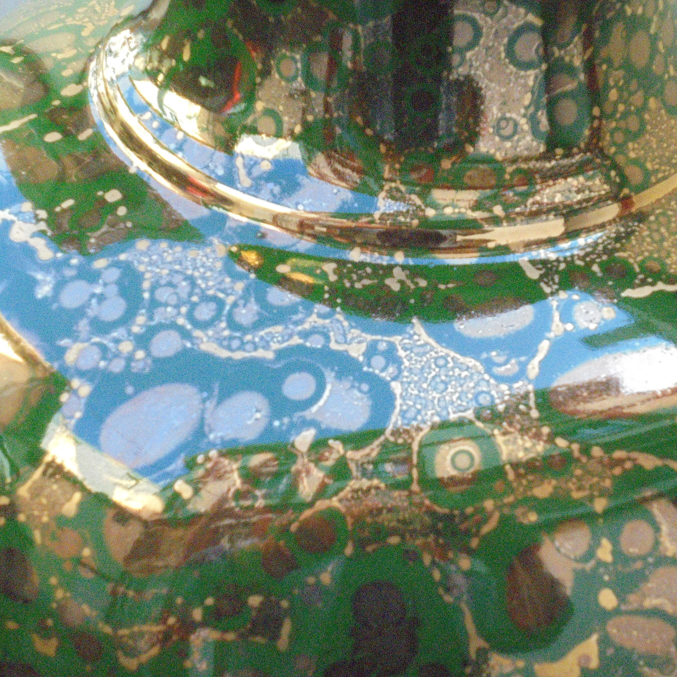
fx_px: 1682
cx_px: 403
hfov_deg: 22.7
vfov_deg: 22.8
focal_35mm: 76
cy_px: 338
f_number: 5.6
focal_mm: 11.5
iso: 800
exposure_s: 1/200
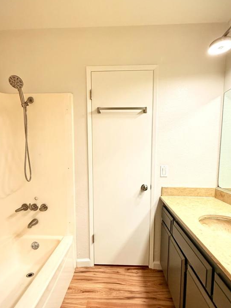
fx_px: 178
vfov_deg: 81.3
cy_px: 174
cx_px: 112
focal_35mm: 20
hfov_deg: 66.0
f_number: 2.2
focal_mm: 2.22
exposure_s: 1/60
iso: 320
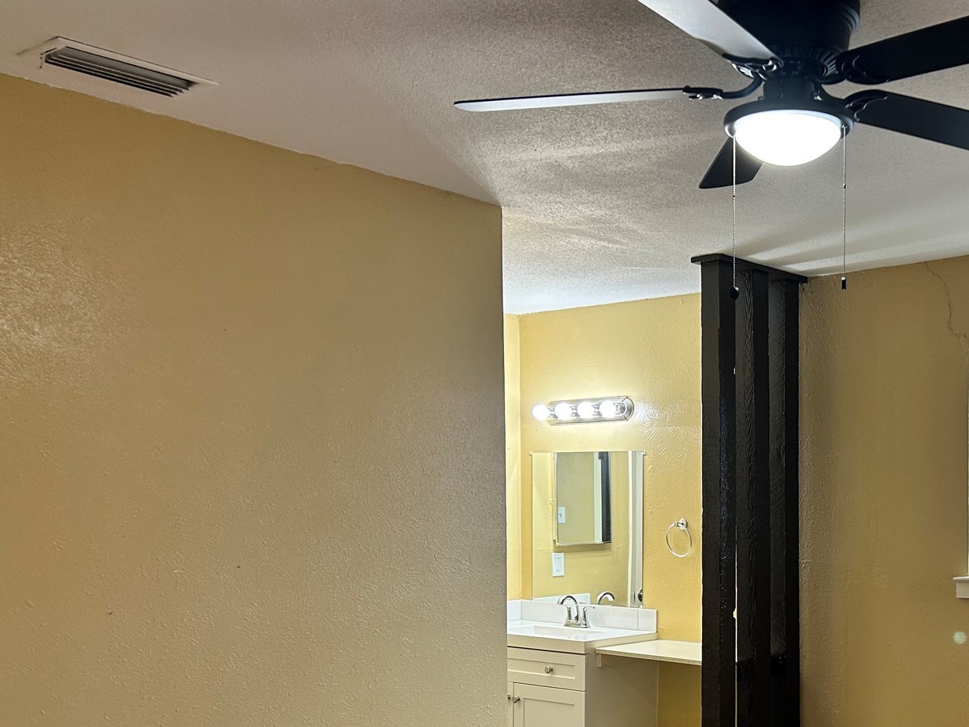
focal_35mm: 43
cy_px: 520
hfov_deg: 41.8
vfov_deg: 33.1
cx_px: 784
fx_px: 1204
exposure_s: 1/60
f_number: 1.5
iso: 80
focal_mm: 5.7
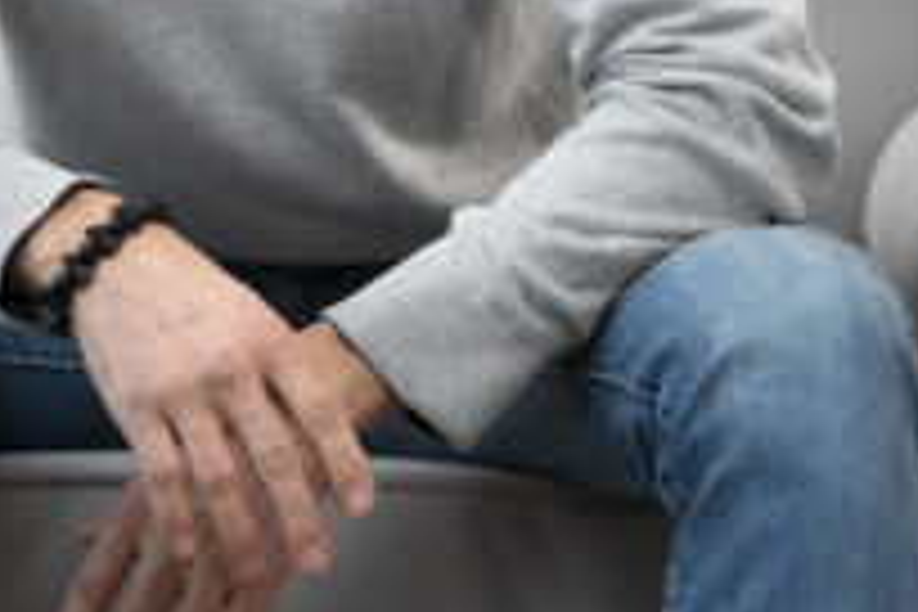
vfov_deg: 6.7
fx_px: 5176
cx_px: 410
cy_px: -346
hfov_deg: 10.1
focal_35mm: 203
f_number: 2.8
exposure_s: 1/160
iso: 640
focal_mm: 54
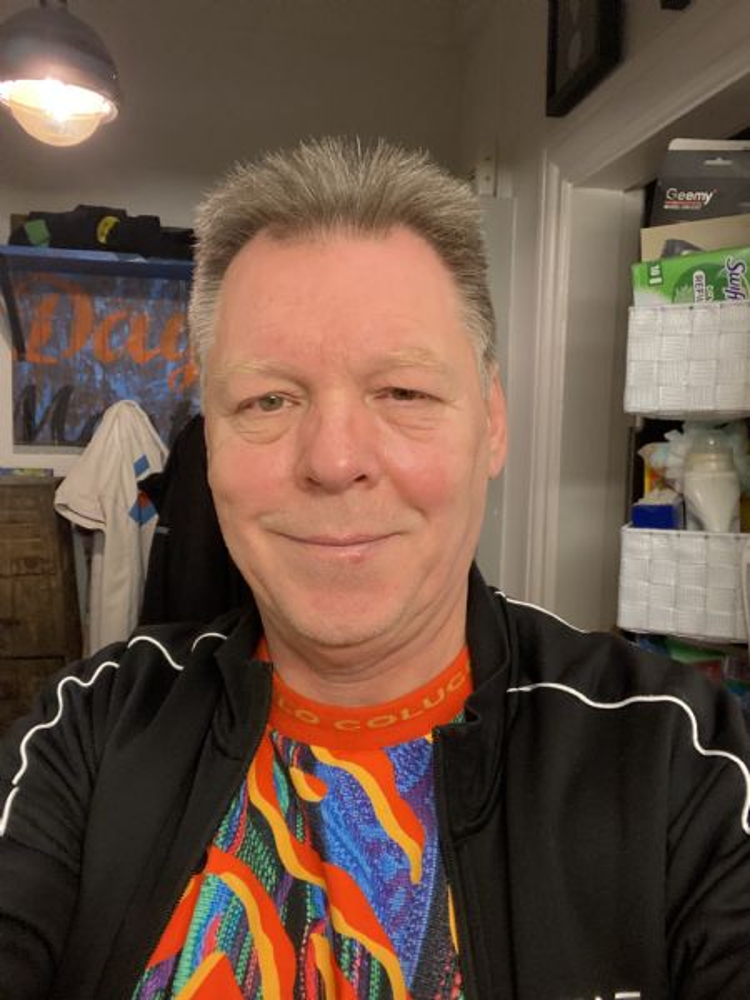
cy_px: 500
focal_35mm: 30
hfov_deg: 46.8
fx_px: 867
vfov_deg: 60.0
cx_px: 375
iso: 250
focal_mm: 2.71
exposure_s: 1/50
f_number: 2.2
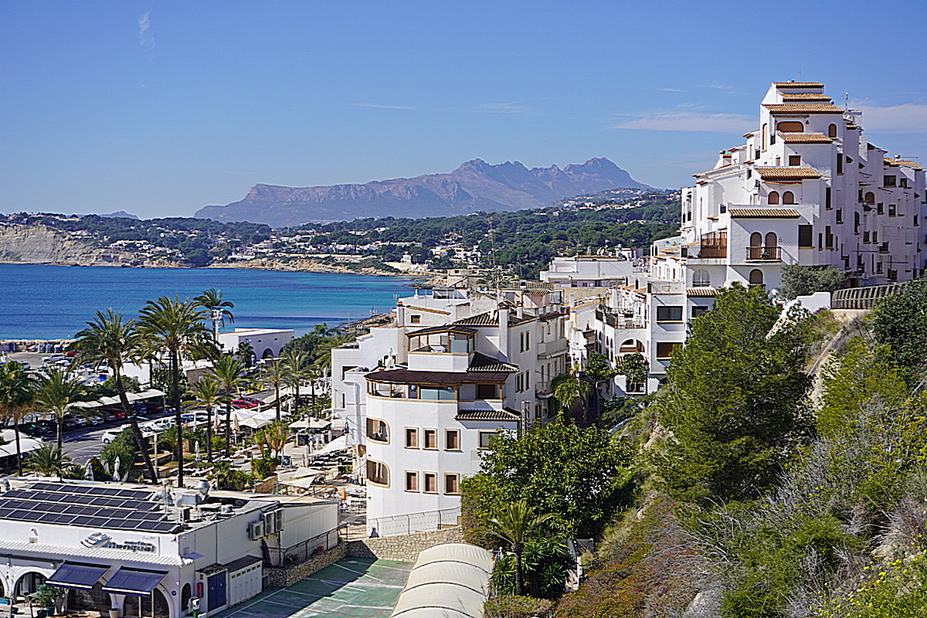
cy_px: 309
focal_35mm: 51
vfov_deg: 26.5
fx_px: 1313
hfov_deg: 38.9
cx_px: 464
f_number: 5.6
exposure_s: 1/1000
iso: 100
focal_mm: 34
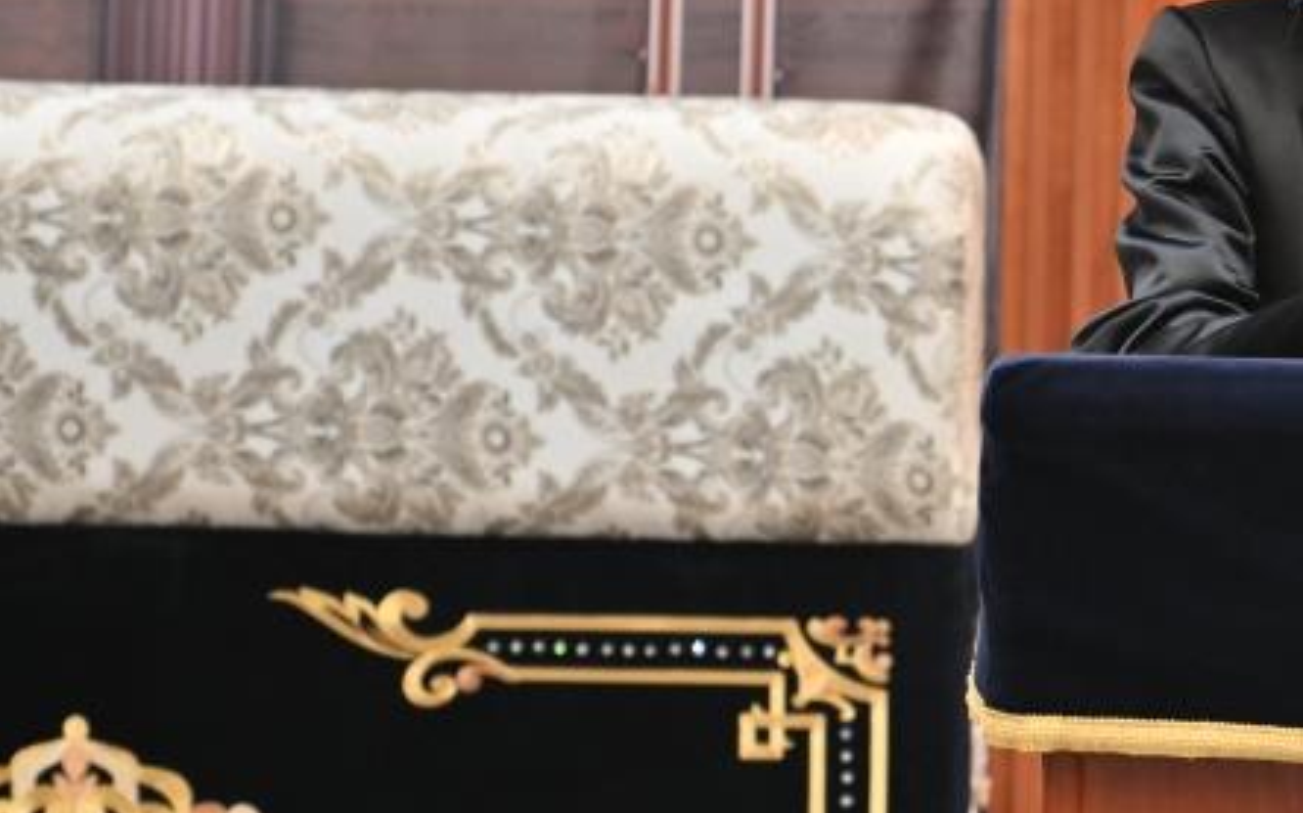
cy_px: 408
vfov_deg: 1.9
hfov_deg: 3.0
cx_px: 1400
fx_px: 25023
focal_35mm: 705
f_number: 2.8
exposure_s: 1/100
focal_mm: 200
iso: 125
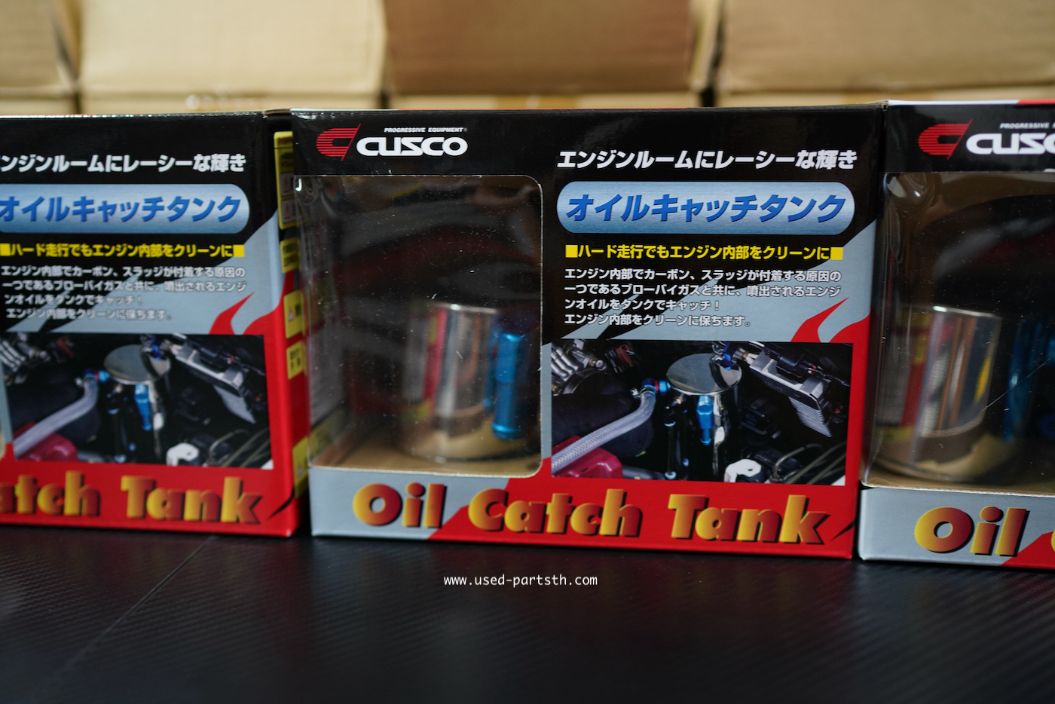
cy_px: 352
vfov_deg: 37.9
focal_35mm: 35
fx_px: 1026
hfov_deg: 54.4
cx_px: 528
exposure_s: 1/40
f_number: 2
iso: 800
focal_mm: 35
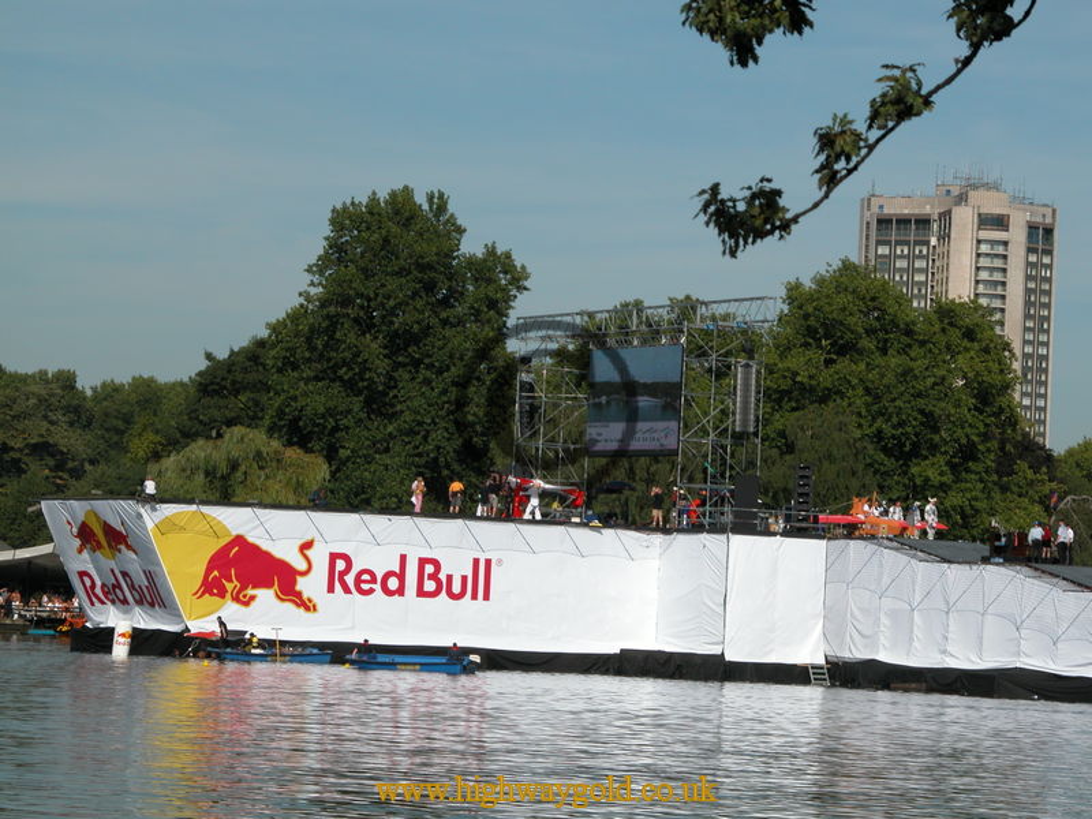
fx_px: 4290
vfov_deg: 10.9
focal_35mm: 136
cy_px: 410
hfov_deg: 14.5
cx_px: 546
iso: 100
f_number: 6.8
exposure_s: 1/607
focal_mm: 34.7
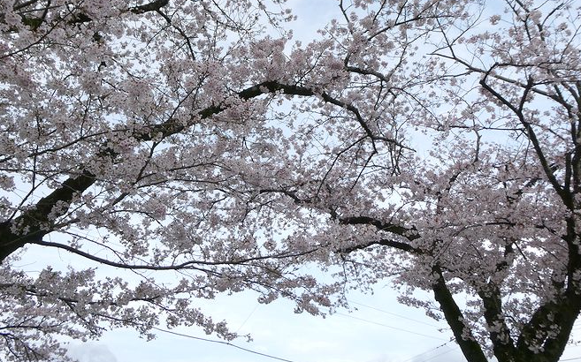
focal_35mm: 31
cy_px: 139
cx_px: 255
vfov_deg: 40.3
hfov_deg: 61.1
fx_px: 491
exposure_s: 1/100
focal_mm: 4.3
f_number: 3.3
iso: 80
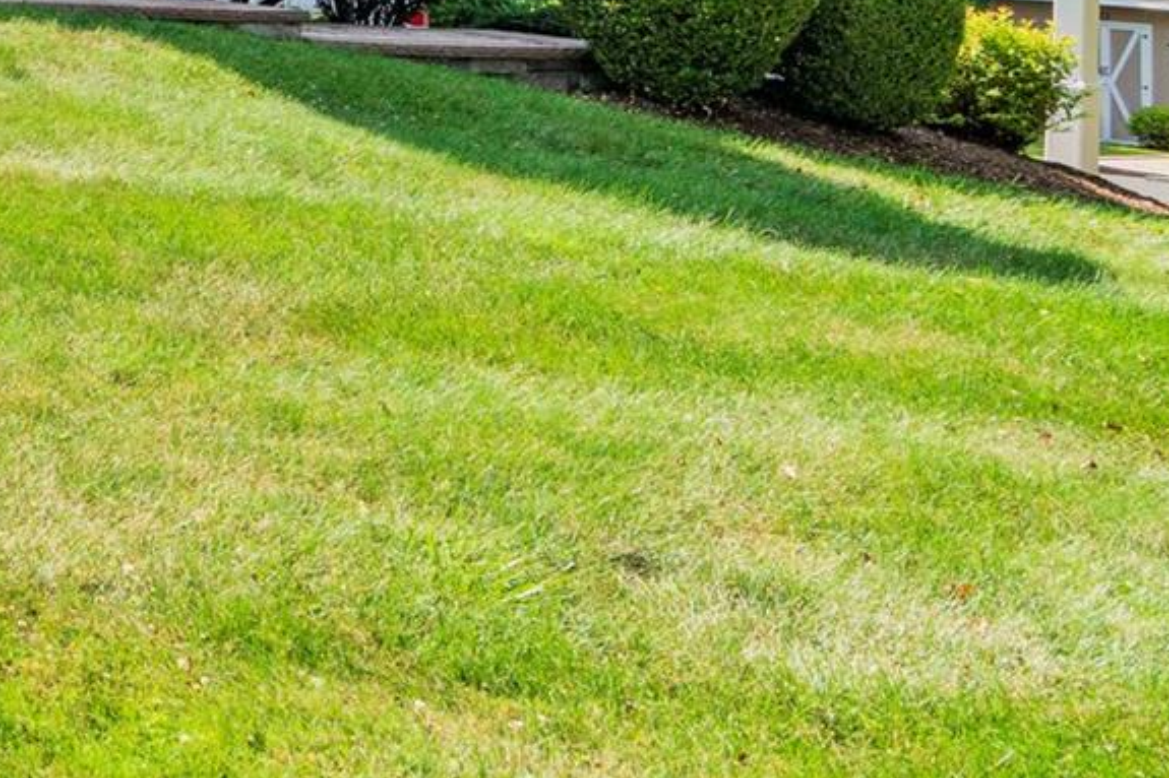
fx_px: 1850
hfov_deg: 22.4
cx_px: -888
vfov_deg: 20.5
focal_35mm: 57
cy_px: -369
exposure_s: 1/320
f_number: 9
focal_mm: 16
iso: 400
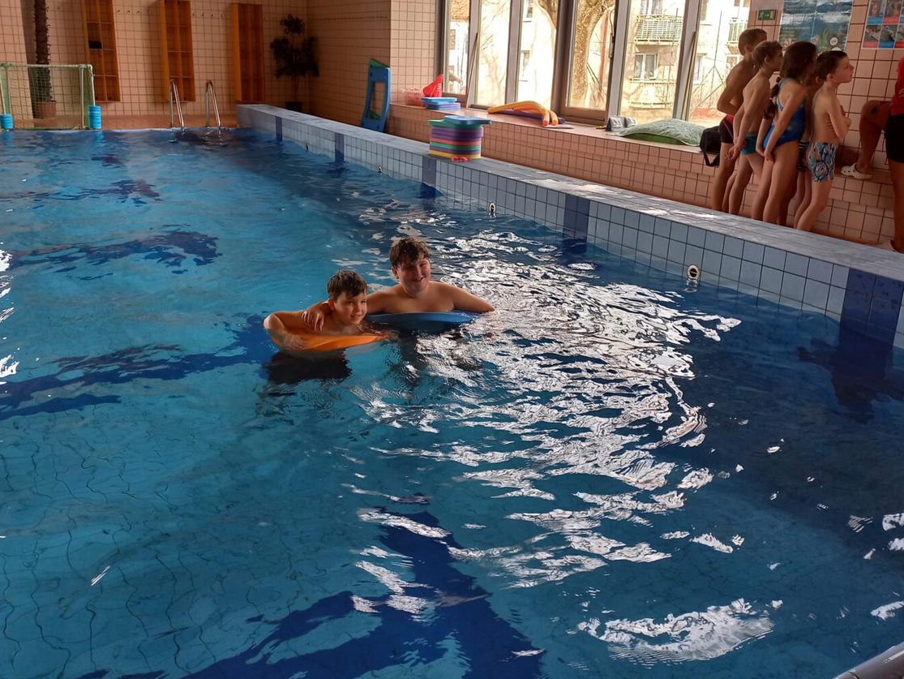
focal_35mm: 30
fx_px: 784
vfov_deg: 46.7
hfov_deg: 59.9
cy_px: 286
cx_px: 431
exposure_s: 1/100
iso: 80
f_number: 1.8
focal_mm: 4.65
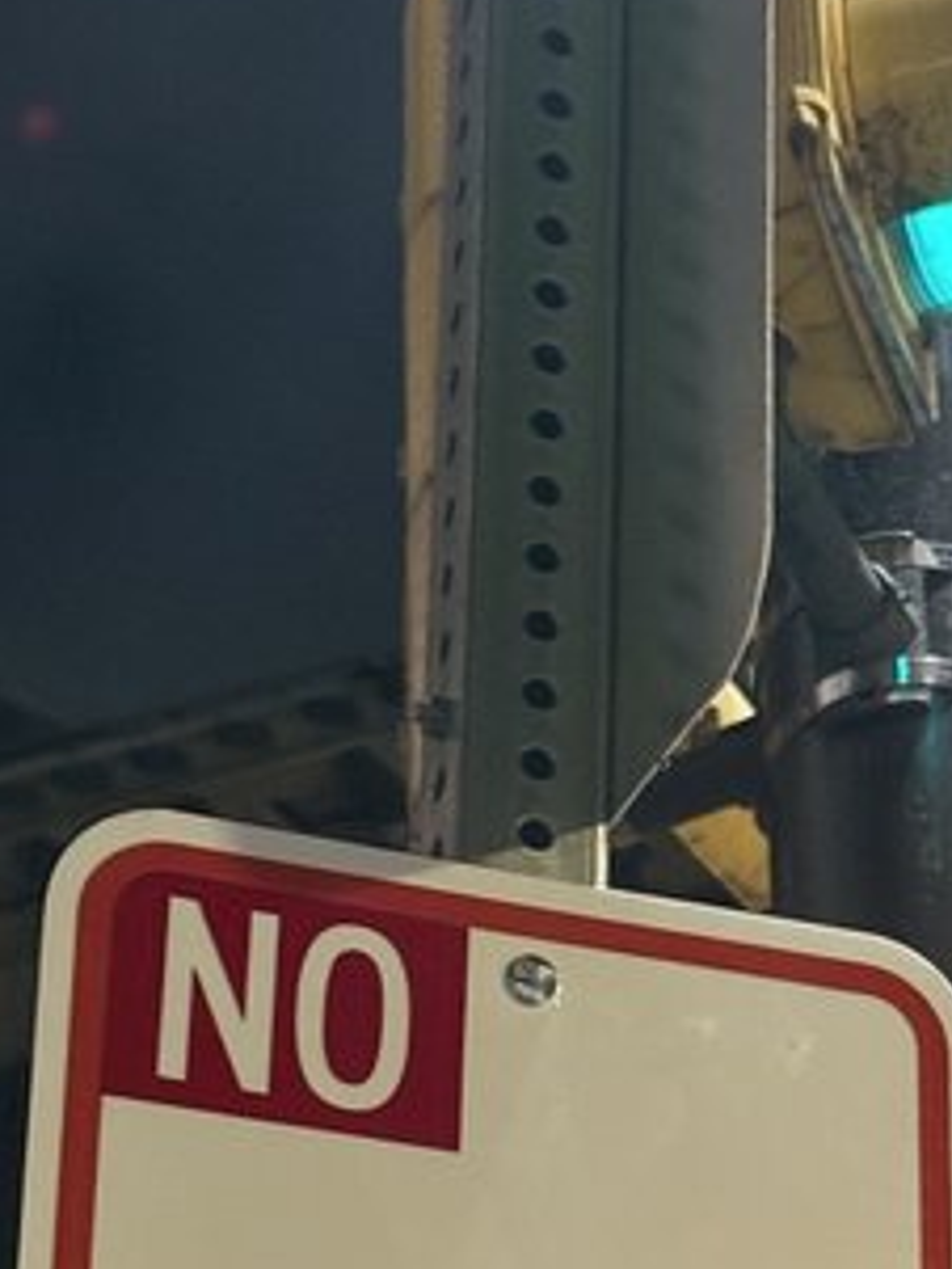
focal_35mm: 102
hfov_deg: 14.5
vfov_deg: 18.7
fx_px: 3738
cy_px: 1286
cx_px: 725
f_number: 1.78
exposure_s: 1/24
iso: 640
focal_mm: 6.76
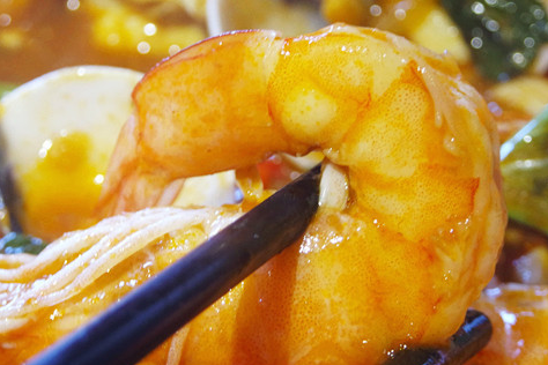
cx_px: 192
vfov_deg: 15.9
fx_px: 1309
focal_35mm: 86
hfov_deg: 23.6
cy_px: 234
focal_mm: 19
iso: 800
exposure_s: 1/15
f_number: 5
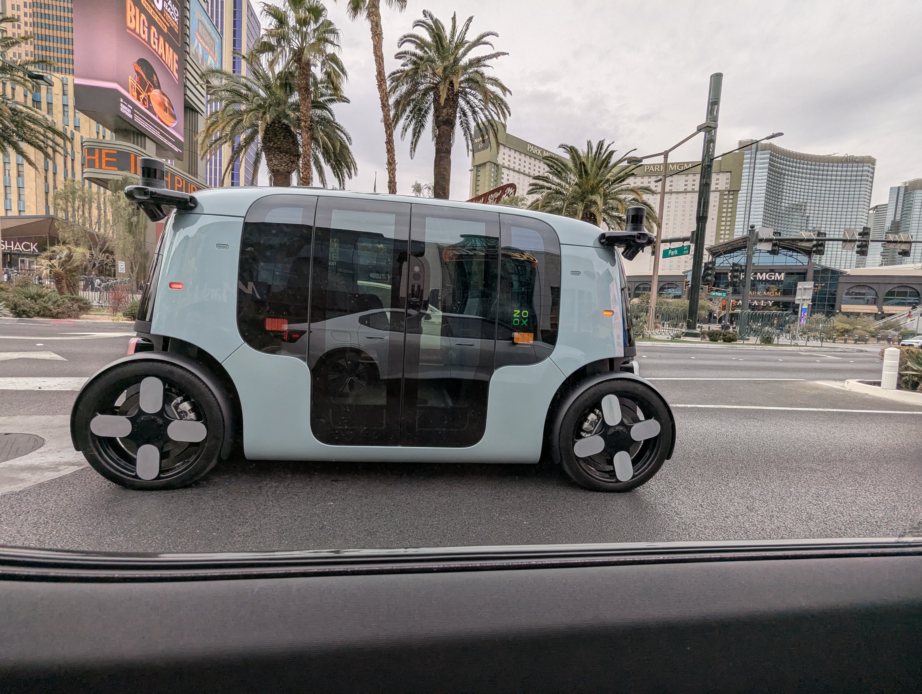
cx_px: 461
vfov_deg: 78.2
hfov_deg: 94.4
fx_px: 427
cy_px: 347
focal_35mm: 16
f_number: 2.2
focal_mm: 2.35
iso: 45
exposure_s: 1/592
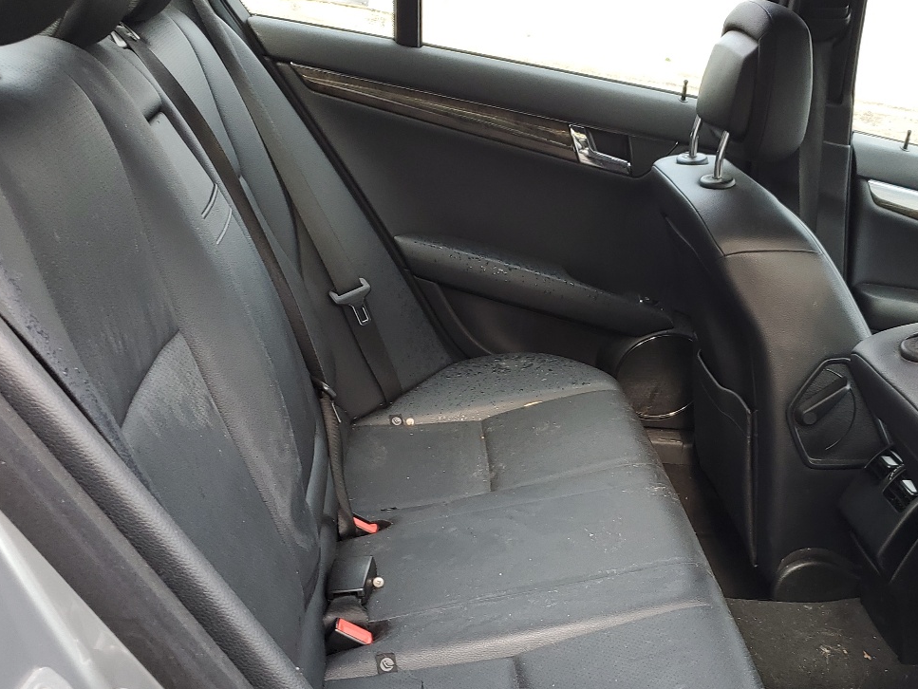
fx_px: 1141
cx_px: 620
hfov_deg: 43.2
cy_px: 486
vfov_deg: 33.2
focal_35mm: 43
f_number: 1.5
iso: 50
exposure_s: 1/135
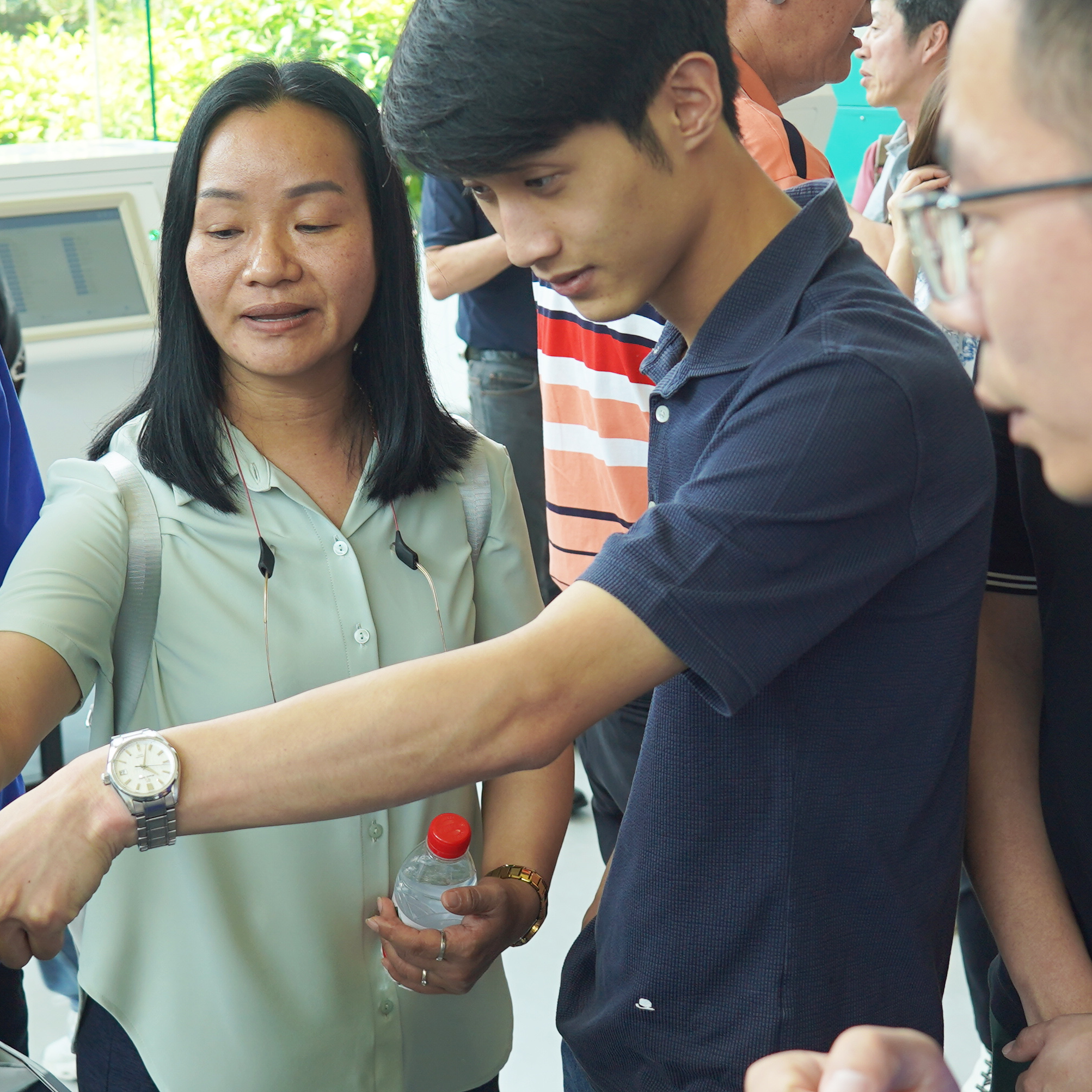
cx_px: 356
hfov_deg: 28.0
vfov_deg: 28.2
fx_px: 2177
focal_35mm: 61
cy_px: 583
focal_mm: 24
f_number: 4
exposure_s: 1/160
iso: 200
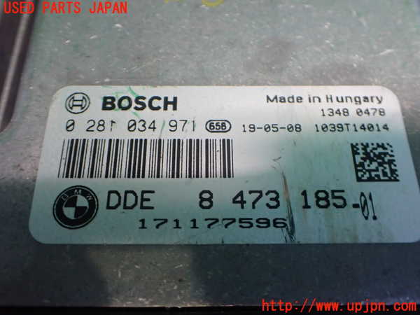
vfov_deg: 46.8
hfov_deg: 60.0
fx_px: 364
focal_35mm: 30
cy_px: 158
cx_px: 210
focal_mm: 5.4
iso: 640
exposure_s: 1/125
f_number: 2.3
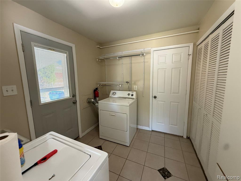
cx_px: 120
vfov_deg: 85.7
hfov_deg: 102.1
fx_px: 97
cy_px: 90
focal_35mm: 14
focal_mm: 2.22
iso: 400
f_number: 2.2
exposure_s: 1/60
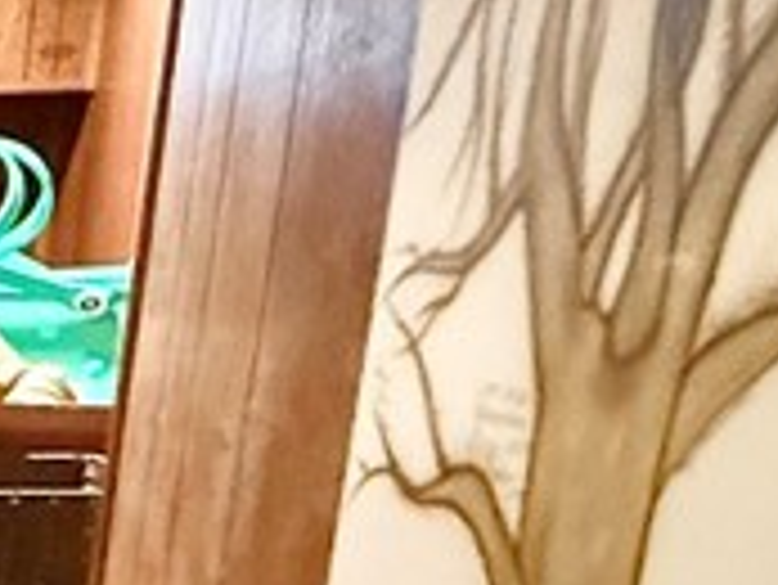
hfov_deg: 12.6
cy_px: 558
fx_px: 1867
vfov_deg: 17.5
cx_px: -1394
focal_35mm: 83
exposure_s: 1/60
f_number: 2.2
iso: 1000
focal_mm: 2.22
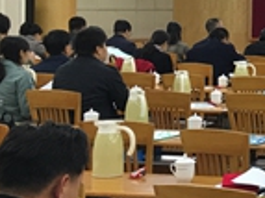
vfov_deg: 12.1
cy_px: 35
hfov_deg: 14.1
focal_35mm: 122
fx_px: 933
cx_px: 497
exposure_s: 1/17
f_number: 2.2
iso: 32
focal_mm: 4.15
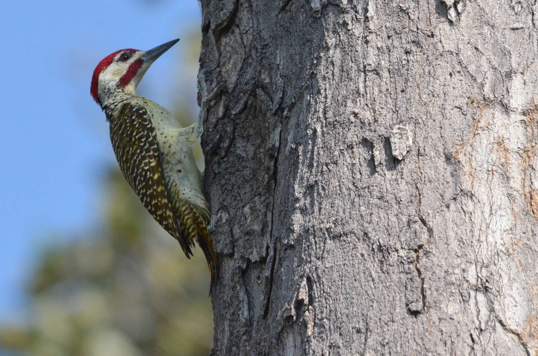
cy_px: 178
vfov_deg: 1.8
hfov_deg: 2.8
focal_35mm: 750
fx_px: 11186
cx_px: 269
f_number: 13
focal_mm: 500
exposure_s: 1/2500
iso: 2500
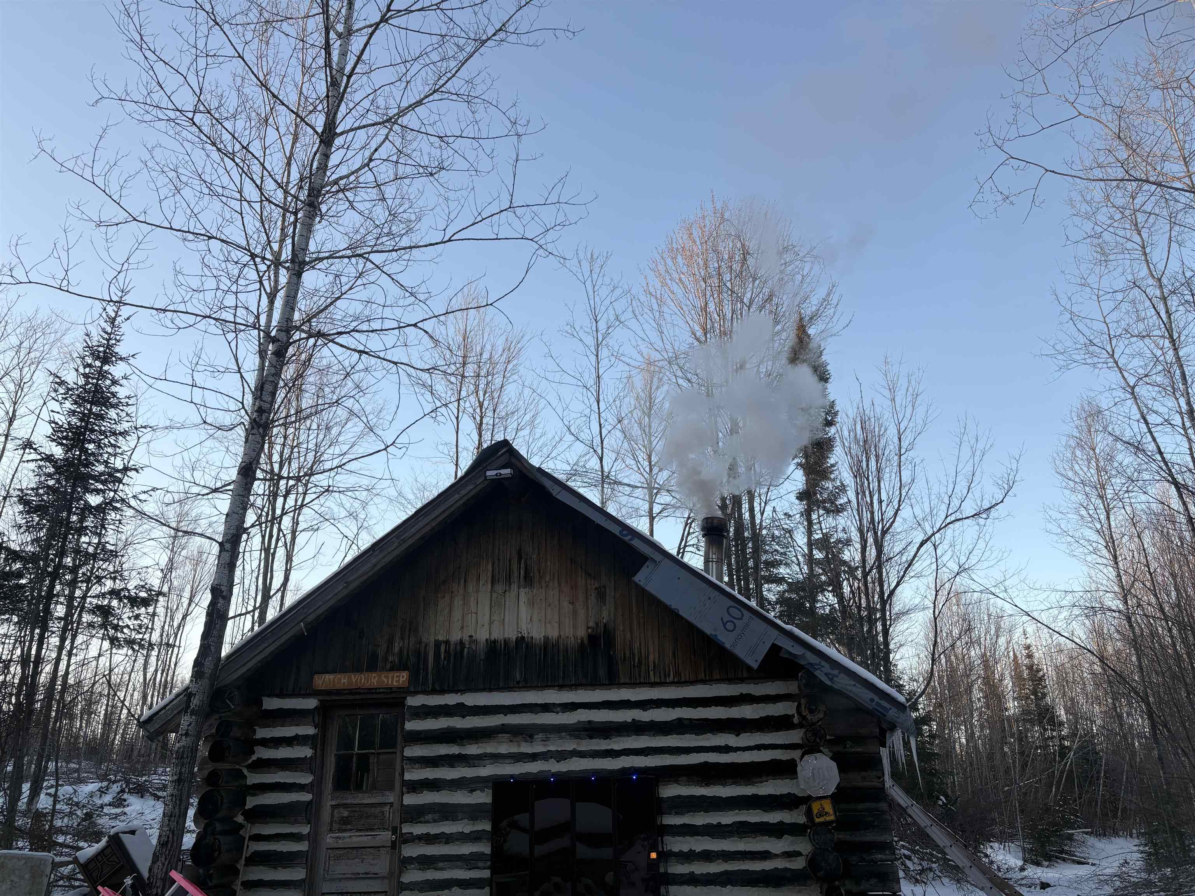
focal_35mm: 26
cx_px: 598
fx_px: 898
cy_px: 448
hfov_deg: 67.3
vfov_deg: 53.1
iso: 50
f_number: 1.6
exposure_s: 1/503
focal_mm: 5.96
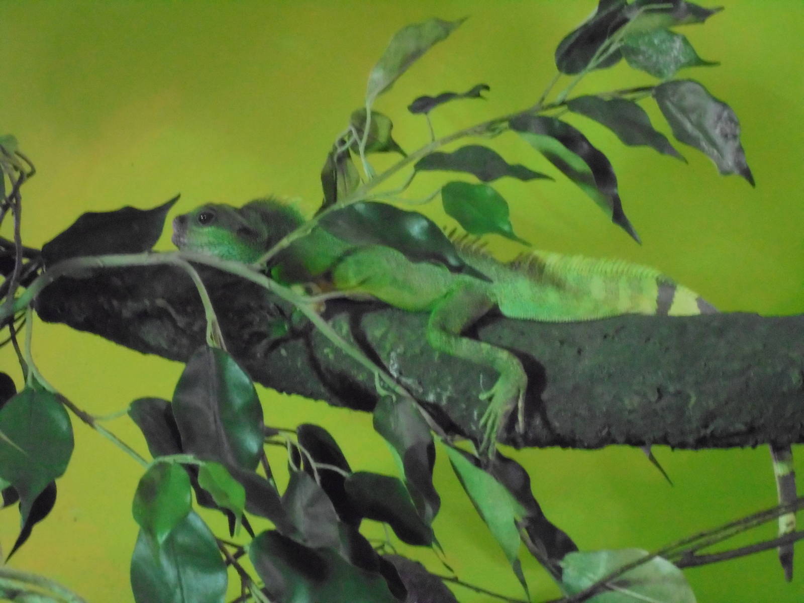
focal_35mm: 156
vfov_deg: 9.5
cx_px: 402
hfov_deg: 12.7
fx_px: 3623
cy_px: 302
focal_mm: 27.6
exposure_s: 1/20
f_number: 6.5
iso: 800
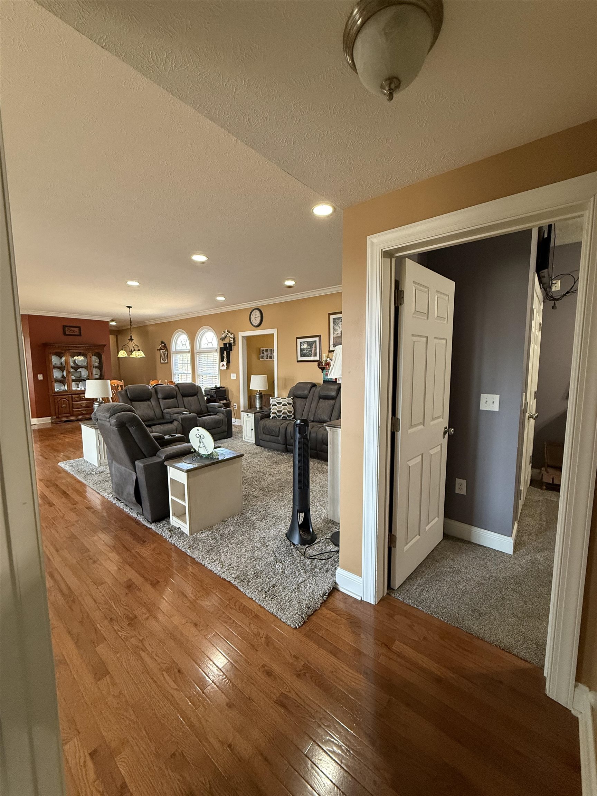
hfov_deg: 85.7
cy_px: 398
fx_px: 322
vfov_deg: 102.1
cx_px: 298
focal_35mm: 14
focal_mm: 2.22
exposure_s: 1/60
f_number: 2.2
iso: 320
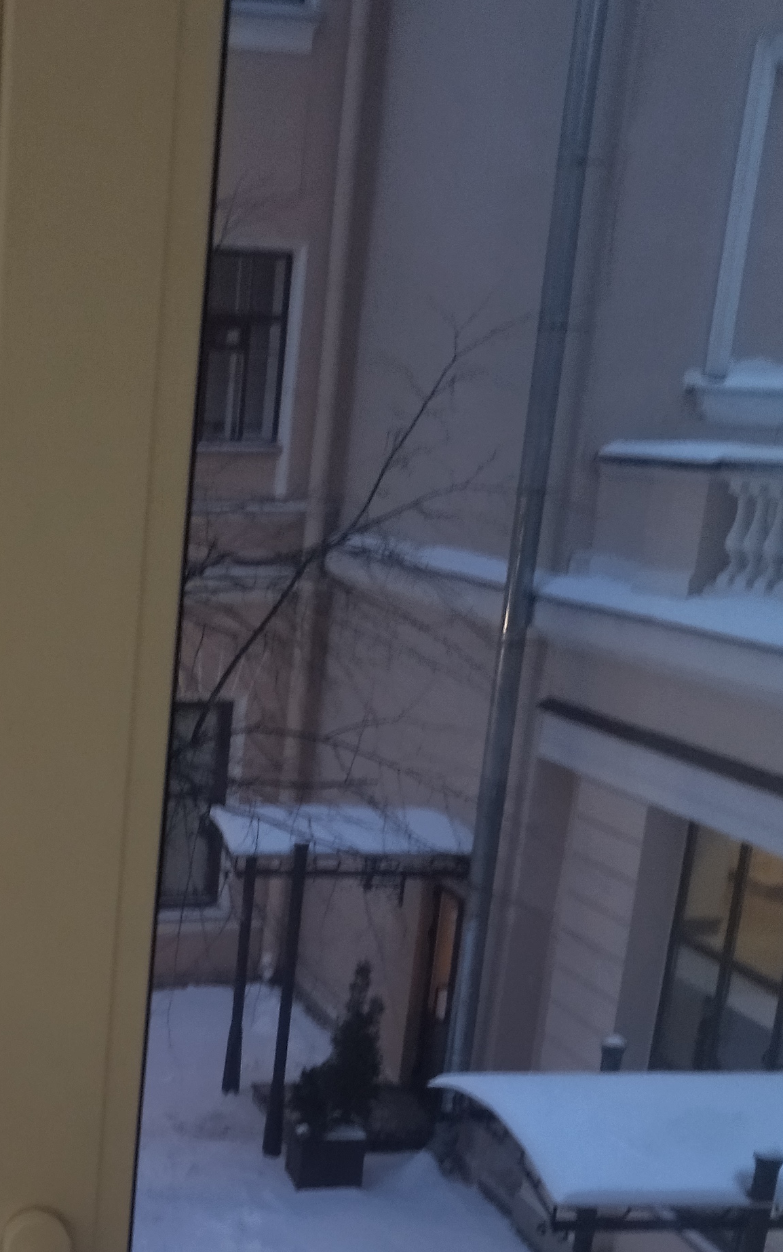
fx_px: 2117
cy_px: 1219
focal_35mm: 62
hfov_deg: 19.9
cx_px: -100
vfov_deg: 30.8
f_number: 1.79
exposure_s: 1/17
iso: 478
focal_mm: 4.74
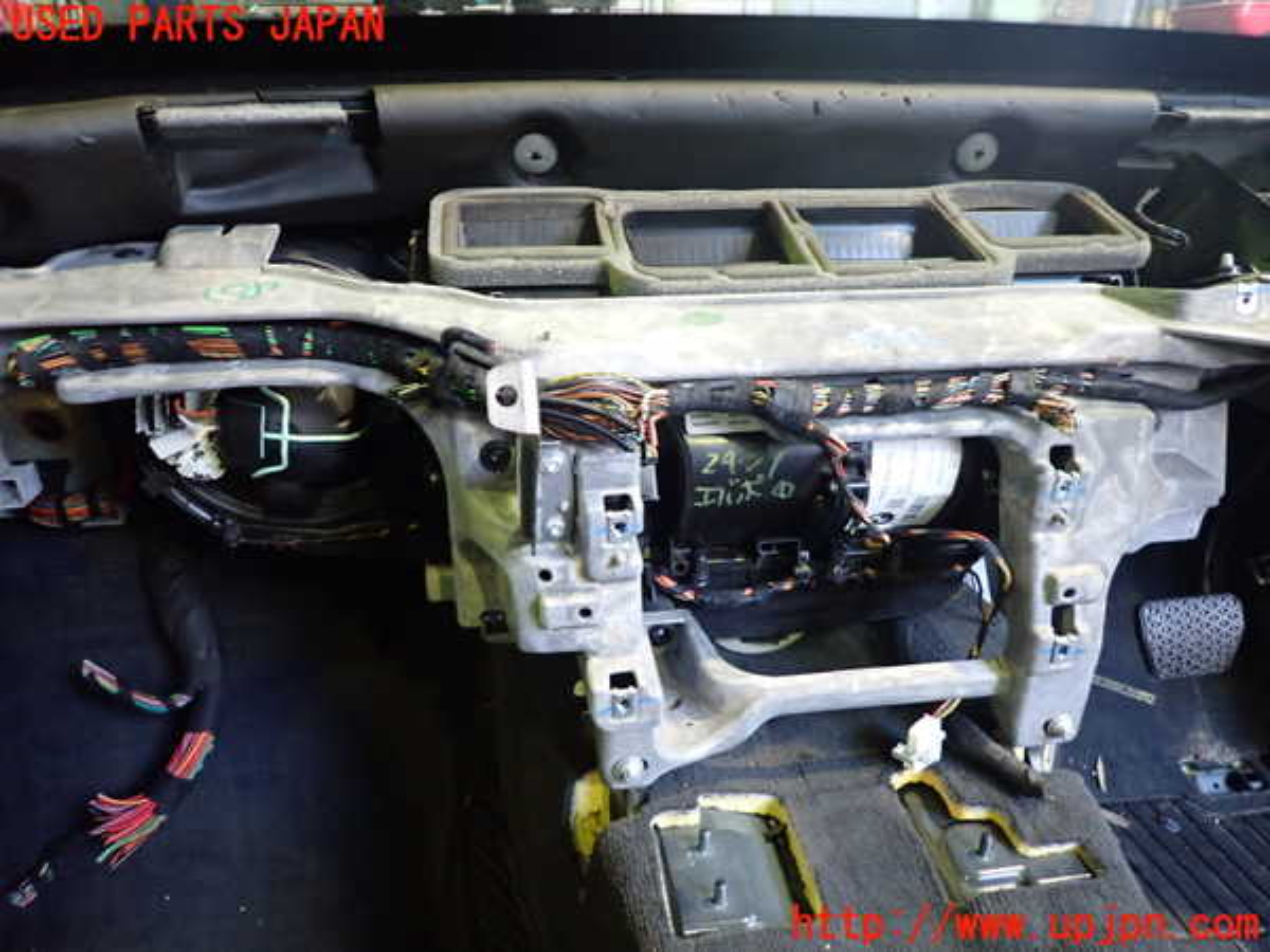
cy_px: 476
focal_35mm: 25
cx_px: 635
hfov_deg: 69.4
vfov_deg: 54.9
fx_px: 917
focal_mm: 4.5
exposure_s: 1/30
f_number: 2
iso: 500
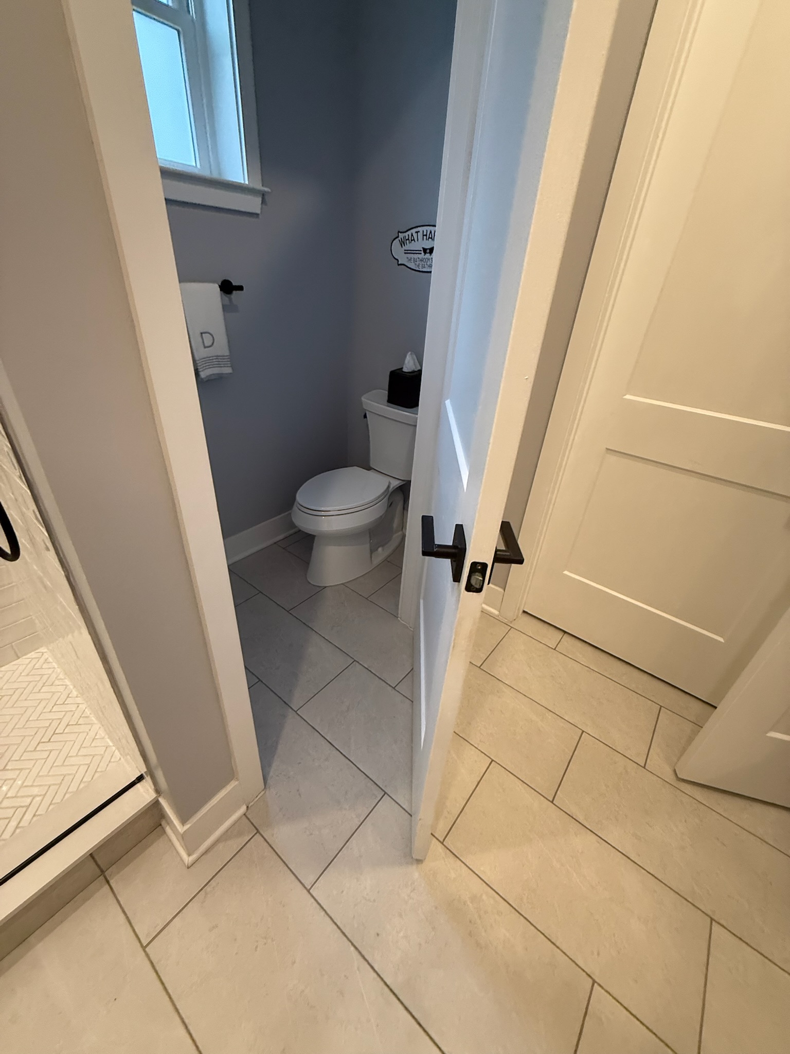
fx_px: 426
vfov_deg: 102.1
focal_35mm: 14
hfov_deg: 85.7
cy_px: 527
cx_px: 395
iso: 250
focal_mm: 2.22
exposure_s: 1/60
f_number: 2.2
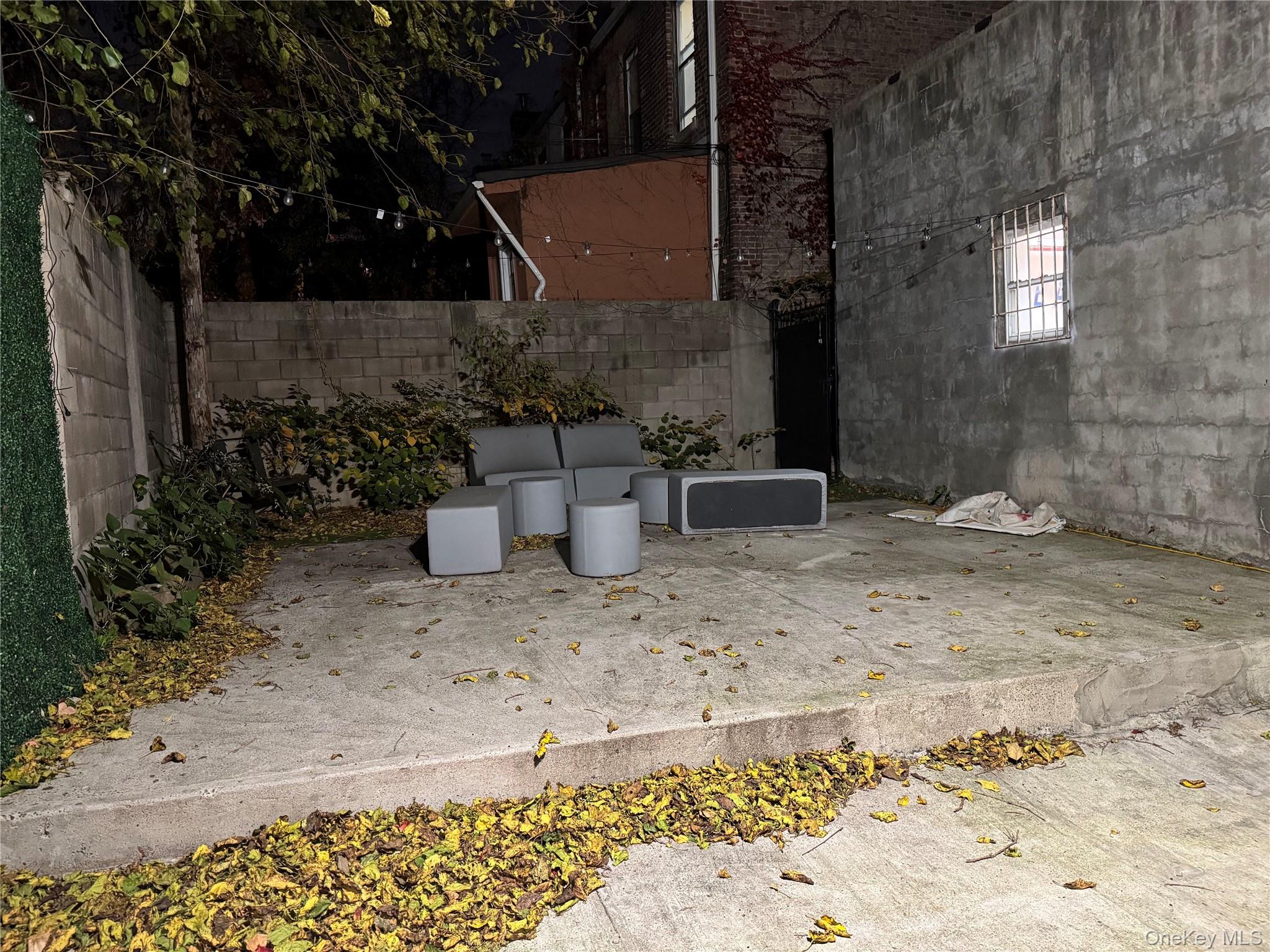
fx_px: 881
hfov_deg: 71.6
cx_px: 635
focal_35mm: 24
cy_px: 476
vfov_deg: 56.8
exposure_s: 1/30
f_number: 1.78
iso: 800
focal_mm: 6.76
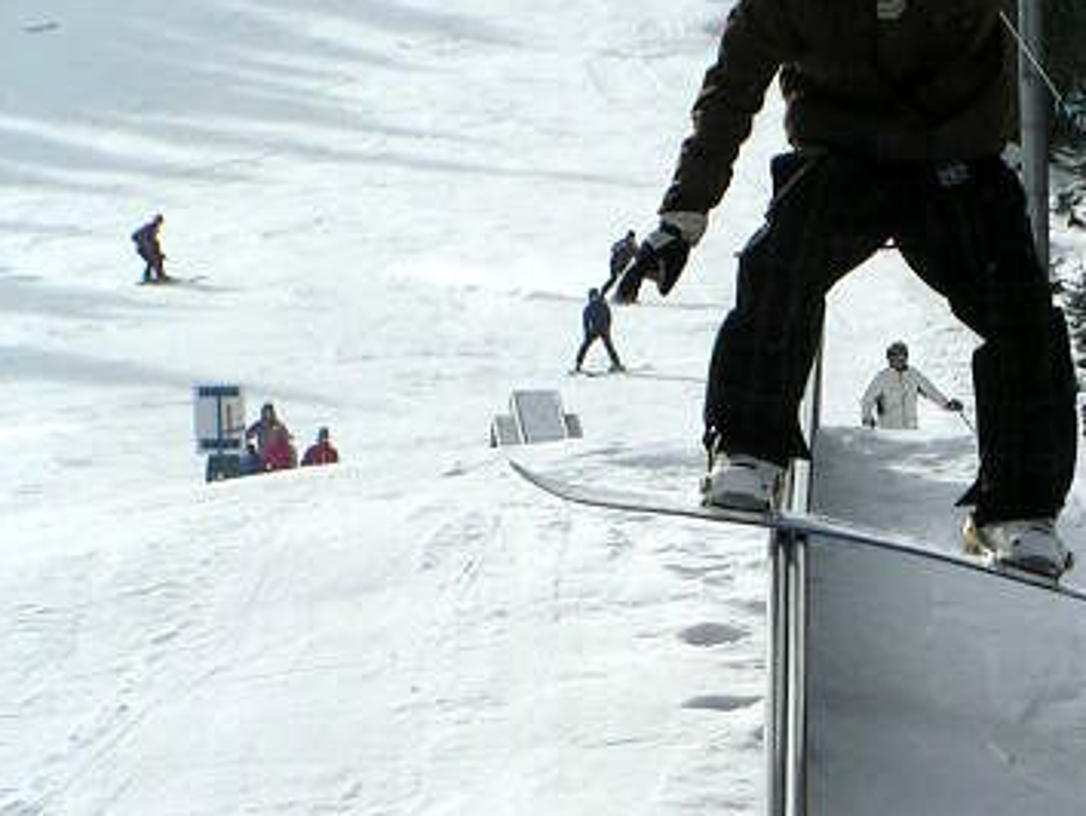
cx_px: 945
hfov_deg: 8.4
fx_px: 7378
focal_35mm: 235
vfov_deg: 6.3
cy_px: 597
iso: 50
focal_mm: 18.2
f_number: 8
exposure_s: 1/500
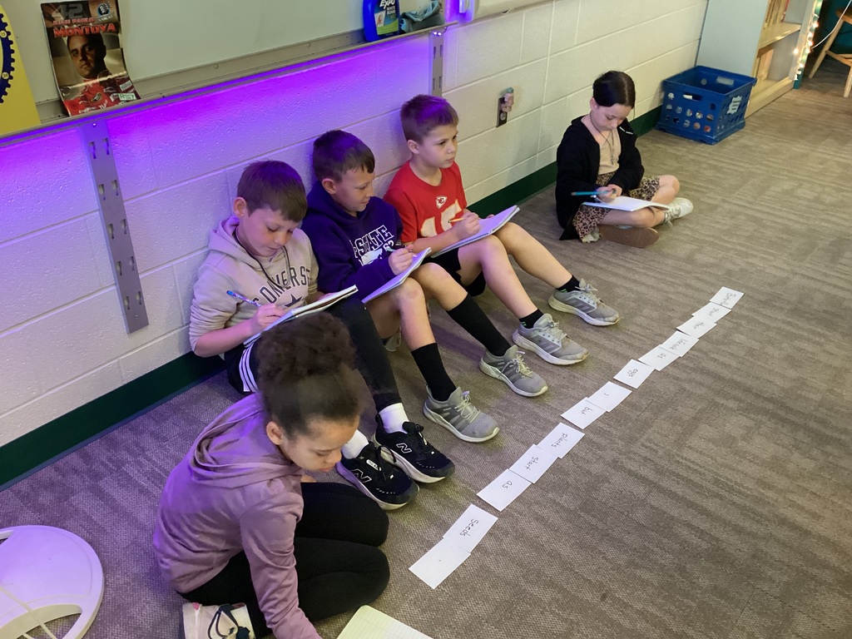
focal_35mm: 31
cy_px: 320
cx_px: 426
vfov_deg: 45.4
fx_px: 763
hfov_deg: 58.4
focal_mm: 3.3
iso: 400
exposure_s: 1/30
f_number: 2.4
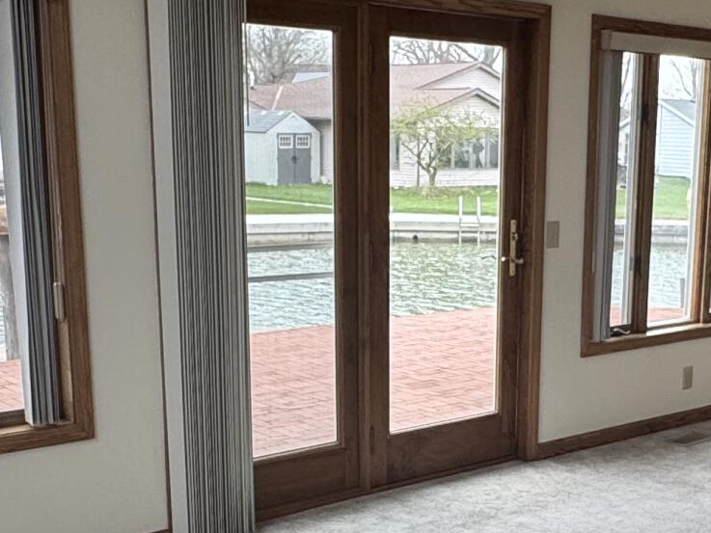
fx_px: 1171
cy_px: 403
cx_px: 482
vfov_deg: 25.3
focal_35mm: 57
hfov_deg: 33.4
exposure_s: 1/99
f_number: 2.2
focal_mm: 2.22
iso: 50
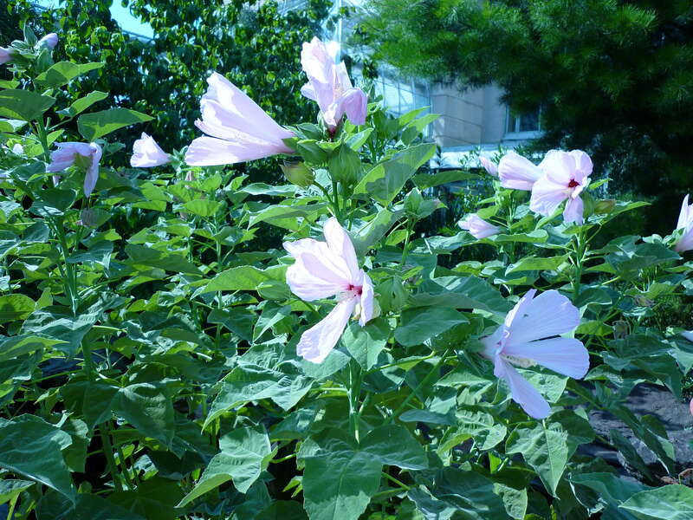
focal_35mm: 33
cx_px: 346
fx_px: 661
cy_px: 260
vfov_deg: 42.9
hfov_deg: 55.4
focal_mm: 5.5
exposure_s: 1/800
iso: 80
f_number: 2.8
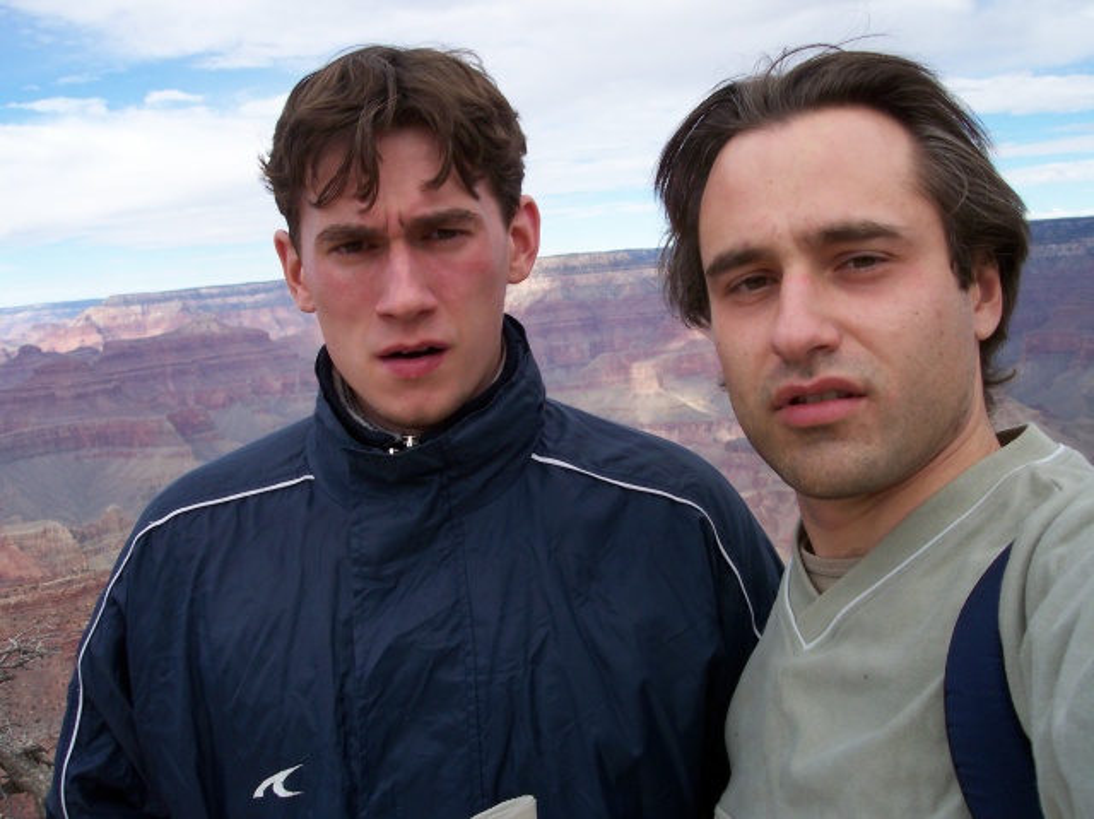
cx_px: 547
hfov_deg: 49.0
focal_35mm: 38
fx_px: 1200
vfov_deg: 37.7
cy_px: 410
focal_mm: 8
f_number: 4.8
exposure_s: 1/500
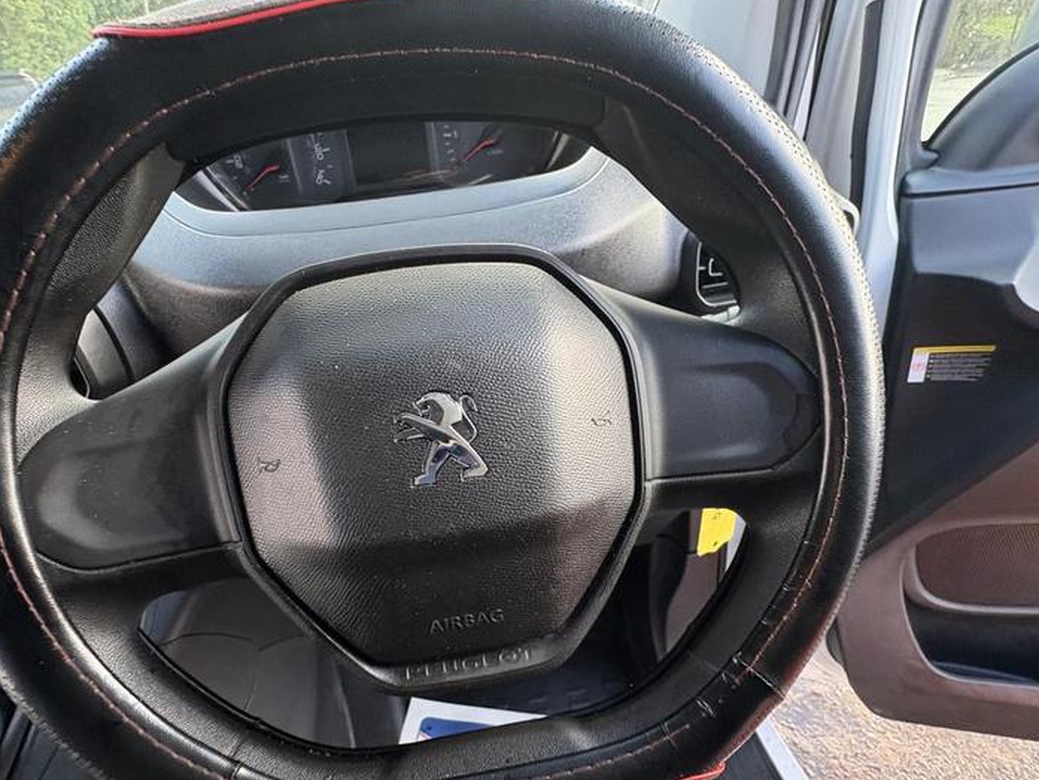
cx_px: 492
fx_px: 540
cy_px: 494
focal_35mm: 18
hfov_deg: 87.7
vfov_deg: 70.3
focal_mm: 2.22
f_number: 2.2
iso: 200
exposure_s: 1/95
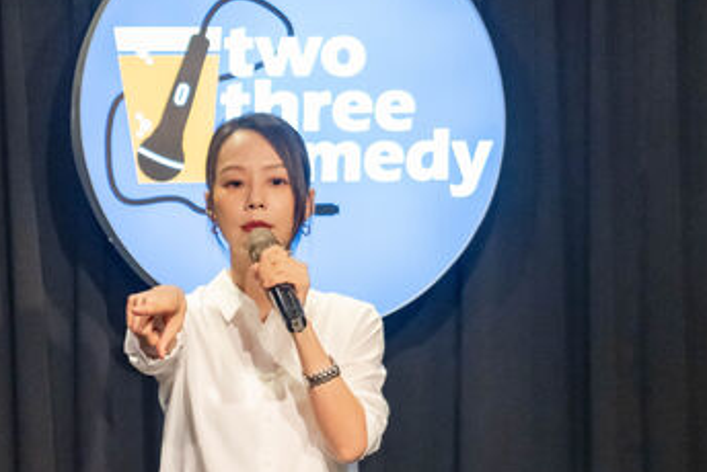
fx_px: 2398
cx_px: 411
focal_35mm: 122
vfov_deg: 11.2
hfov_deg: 16.8
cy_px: 398
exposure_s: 1/200
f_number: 2.8
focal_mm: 70
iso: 1600
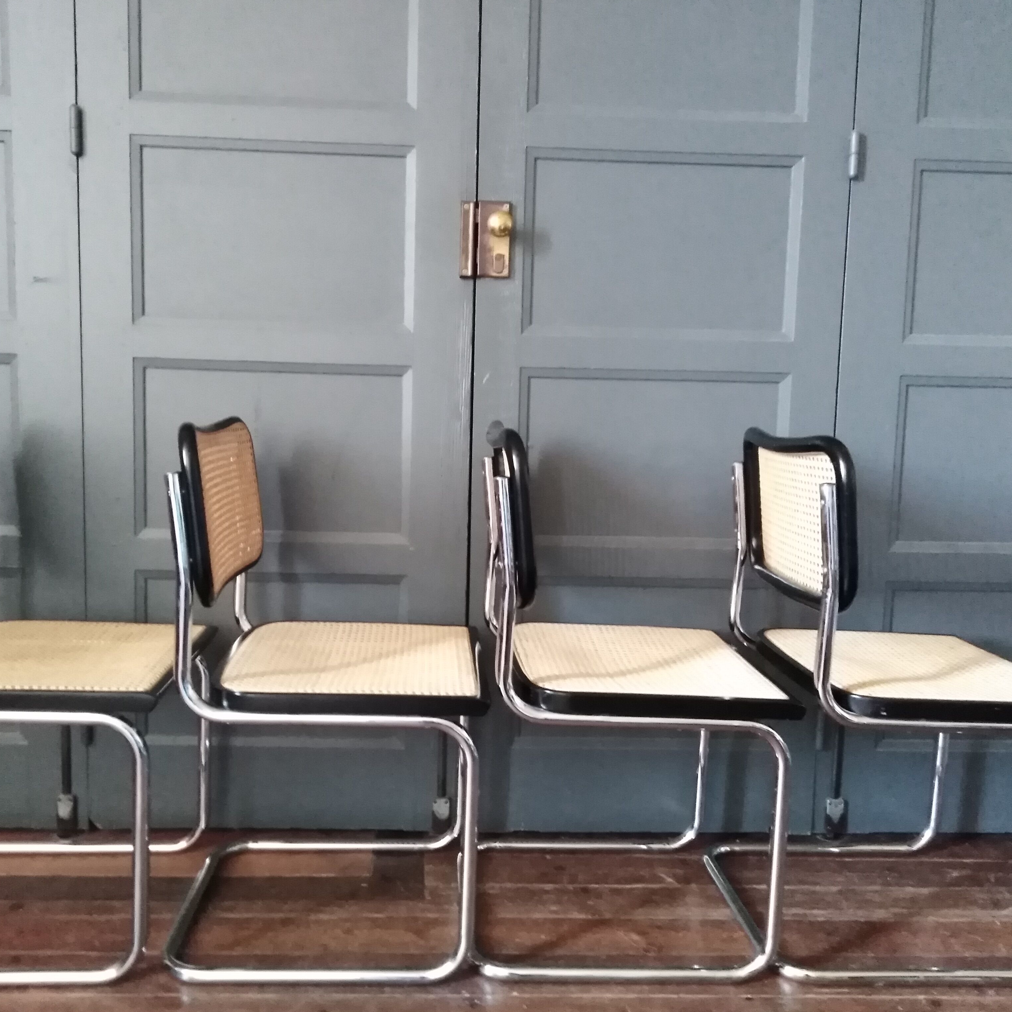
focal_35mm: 30
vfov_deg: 54.0
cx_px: 471
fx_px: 992
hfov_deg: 54.0
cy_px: 513
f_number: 2.2
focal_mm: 3.46
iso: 1434
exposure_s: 1/12
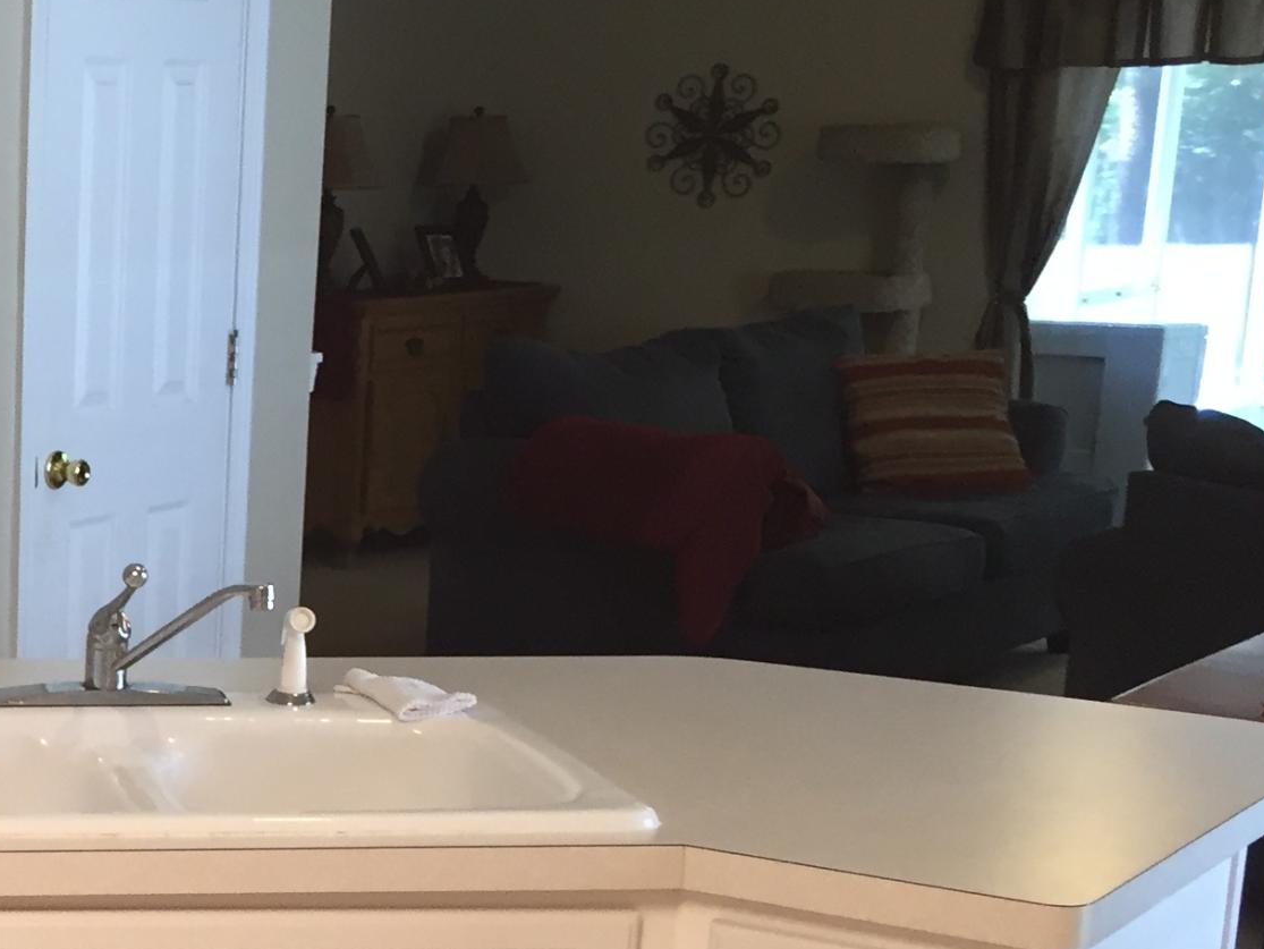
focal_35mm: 78
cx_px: -270
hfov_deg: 22.9
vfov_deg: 18.7
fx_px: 2849
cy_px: 790
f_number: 2.2
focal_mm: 4.15
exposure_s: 1/30
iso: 64
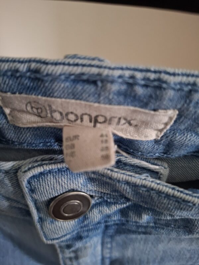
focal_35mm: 23
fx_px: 176
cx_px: 100
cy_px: 132
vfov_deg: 73.9
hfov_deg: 58.9
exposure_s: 1/20
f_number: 1.8
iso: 800
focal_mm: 5.54
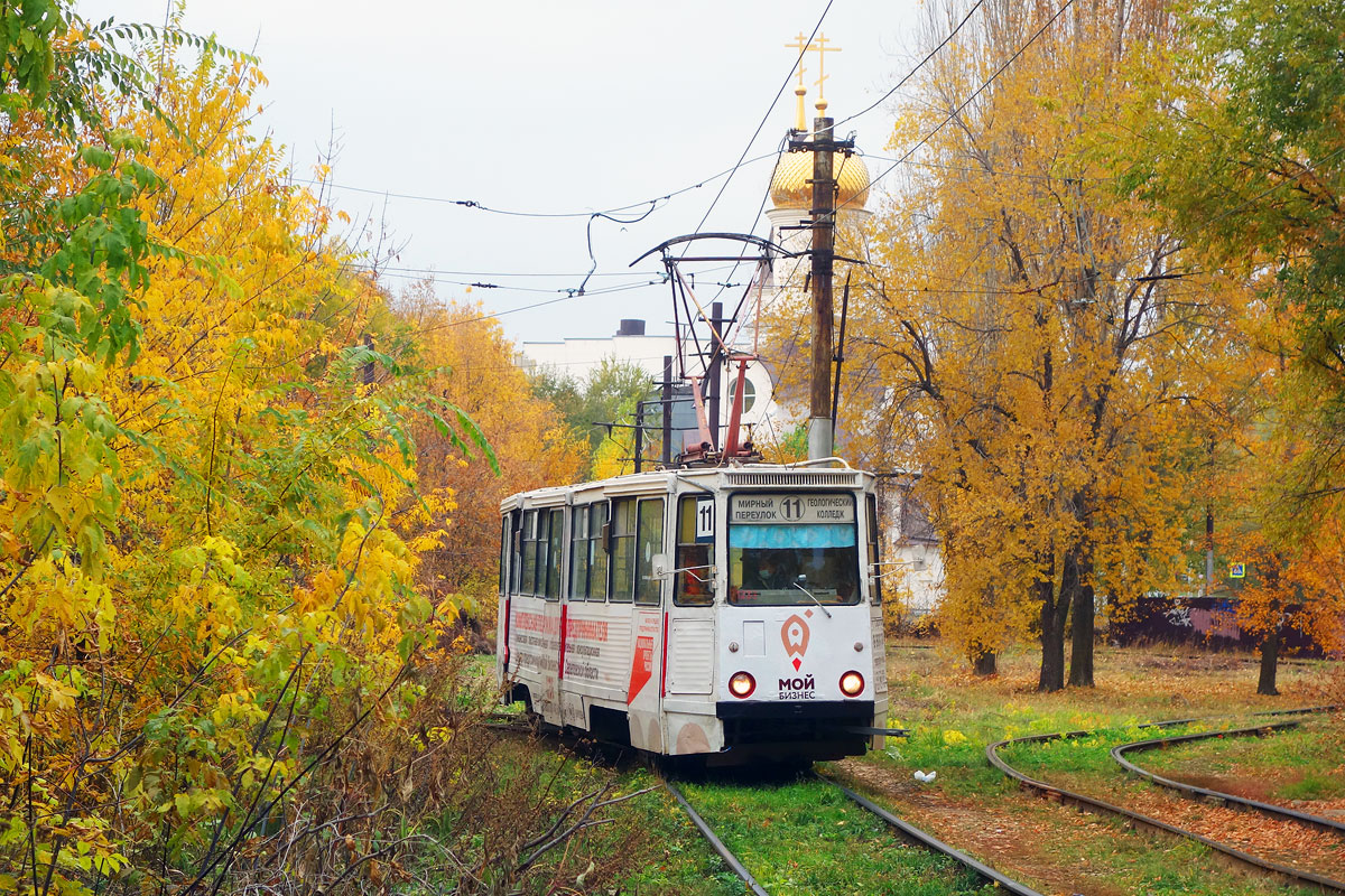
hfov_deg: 25.7
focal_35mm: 79
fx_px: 2951
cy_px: 448
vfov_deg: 17.3
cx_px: 672
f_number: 4.5
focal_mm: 29.49
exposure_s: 1/500
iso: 125
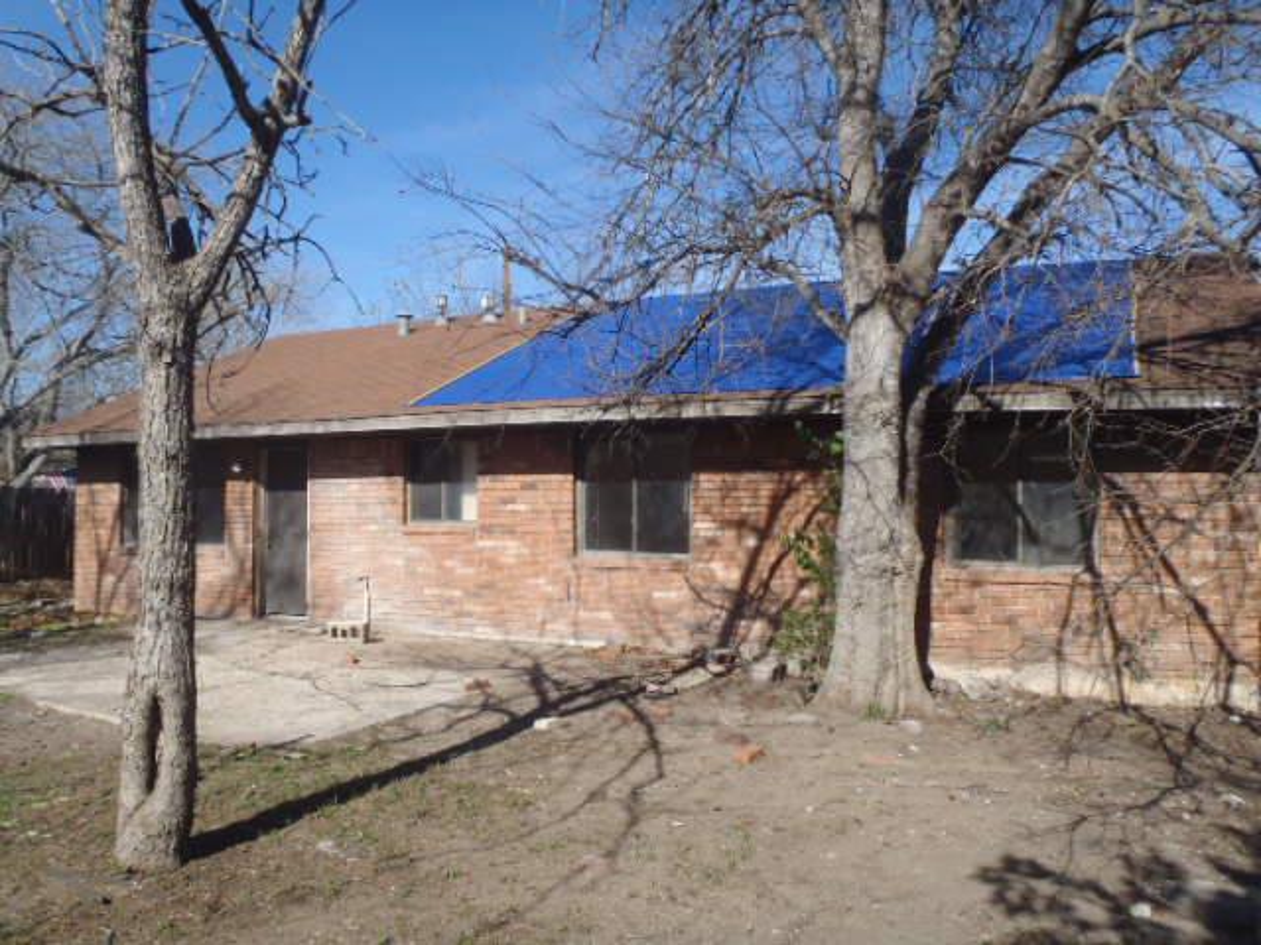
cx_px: 630
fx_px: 1020
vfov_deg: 49.7
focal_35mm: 28
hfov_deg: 63.4
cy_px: 472
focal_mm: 5
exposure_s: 1/640
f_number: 3.9
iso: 80
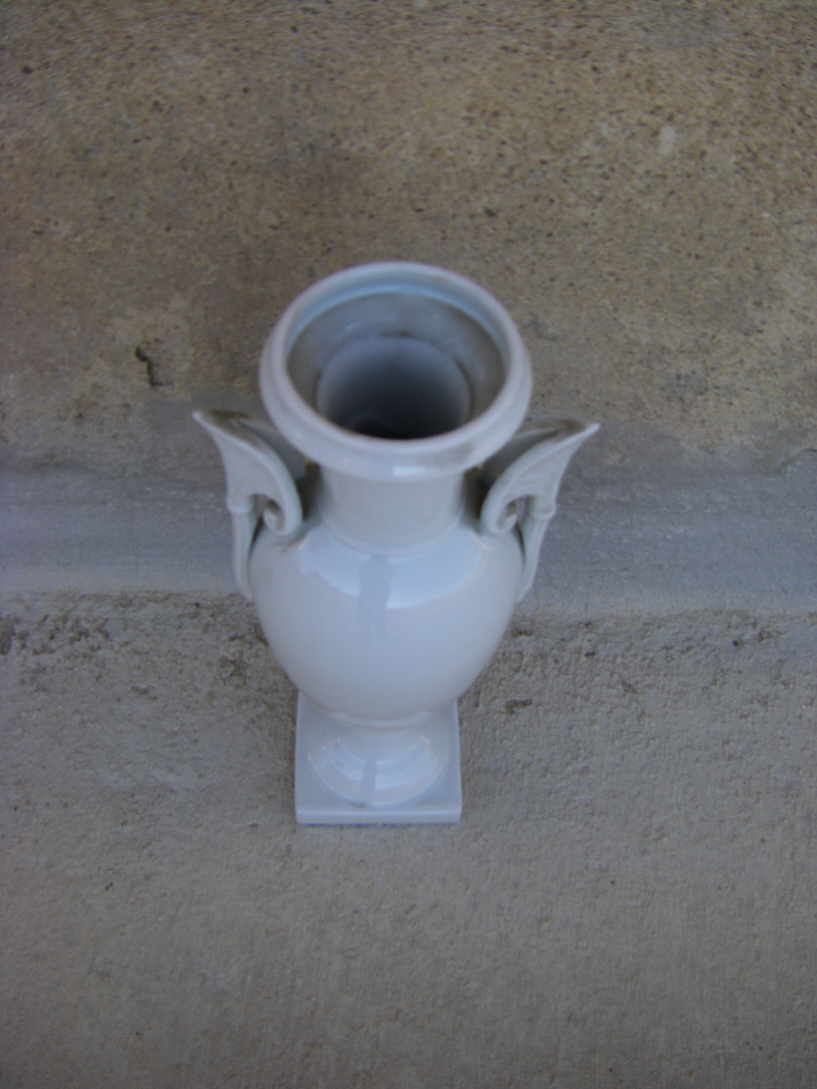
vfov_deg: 49.0
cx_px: 408
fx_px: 1196
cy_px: 544
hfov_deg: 37.7
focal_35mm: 38
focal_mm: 6.3
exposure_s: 1/125
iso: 64
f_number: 3.5
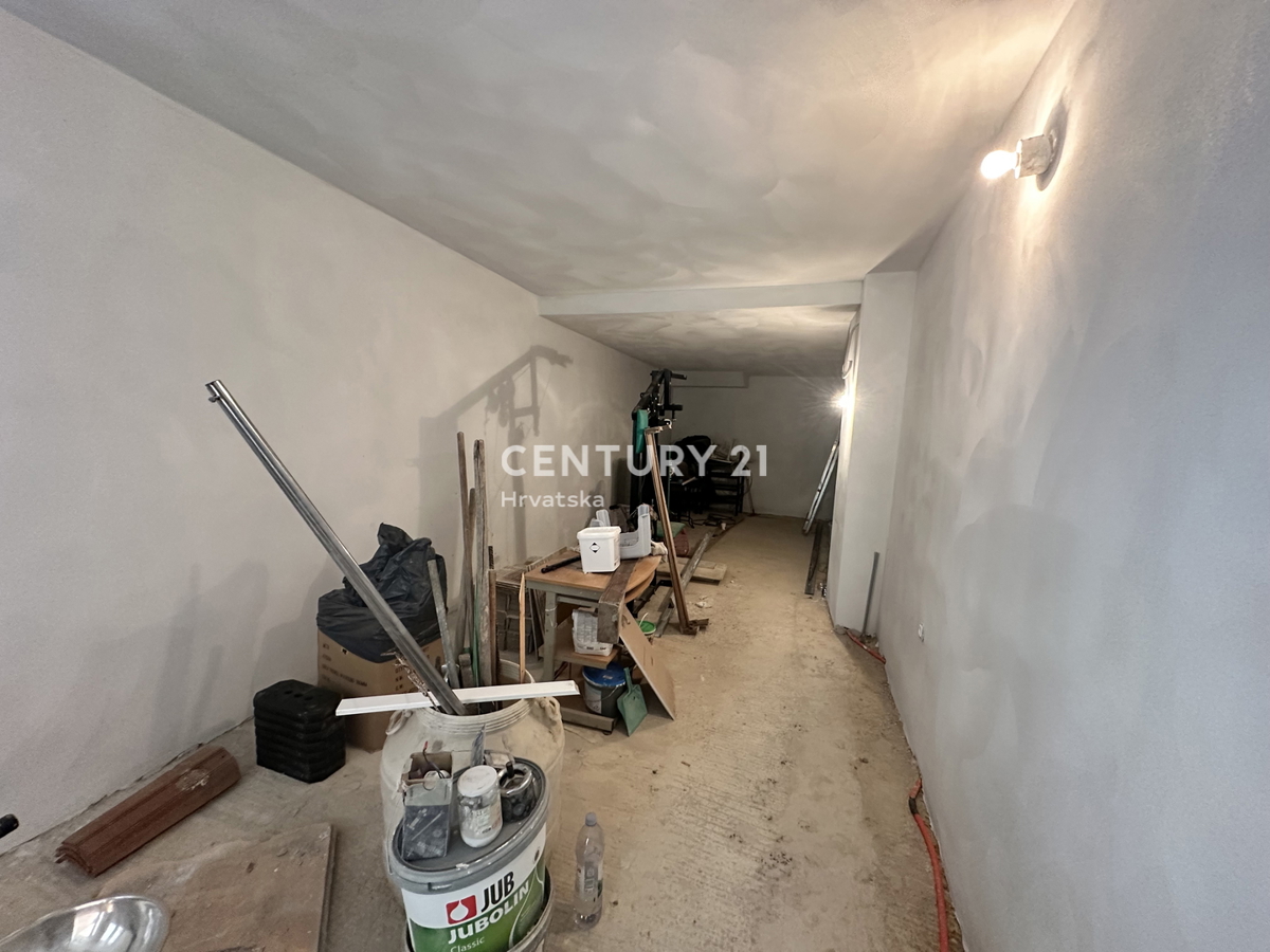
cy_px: 476
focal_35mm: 14
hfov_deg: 102.1
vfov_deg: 85.7
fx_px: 514
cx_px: 635
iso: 320
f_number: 2.2
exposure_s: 1/50
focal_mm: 2.22
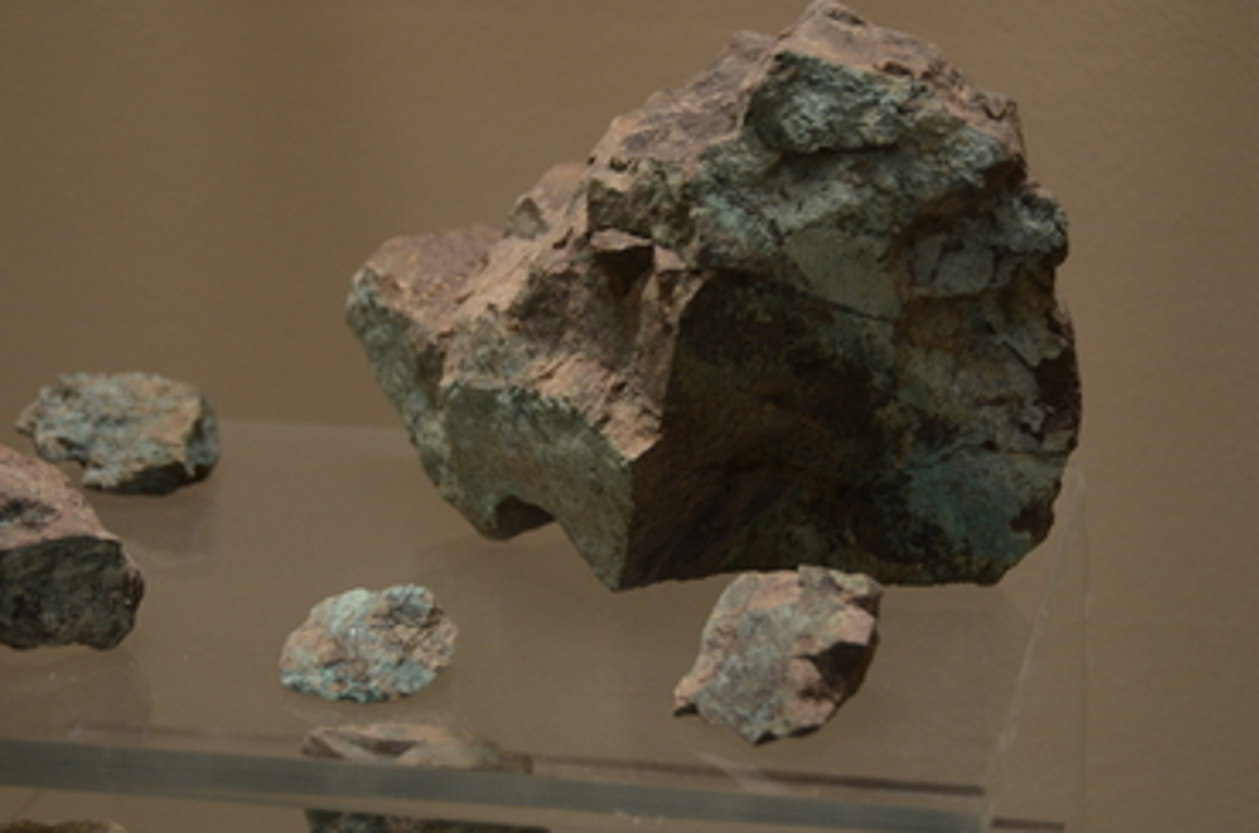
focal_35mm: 93
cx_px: 621
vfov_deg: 14.6
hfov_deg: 22.0
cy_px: 384
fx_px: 3244
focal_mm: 52
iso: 500
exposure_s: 1/40
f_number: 4.8
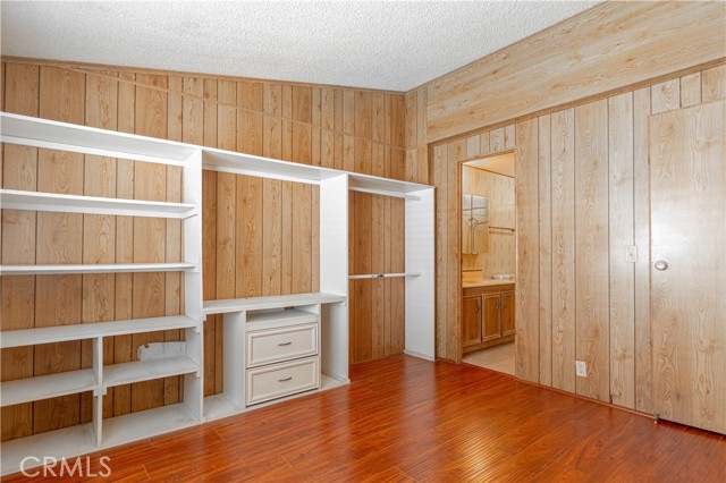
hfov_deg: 90.0
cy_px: 242
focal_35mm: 18
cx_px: 363
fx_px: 363
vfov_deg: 67.3
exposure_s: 1/2
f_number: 7.1
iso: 100
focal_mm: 12
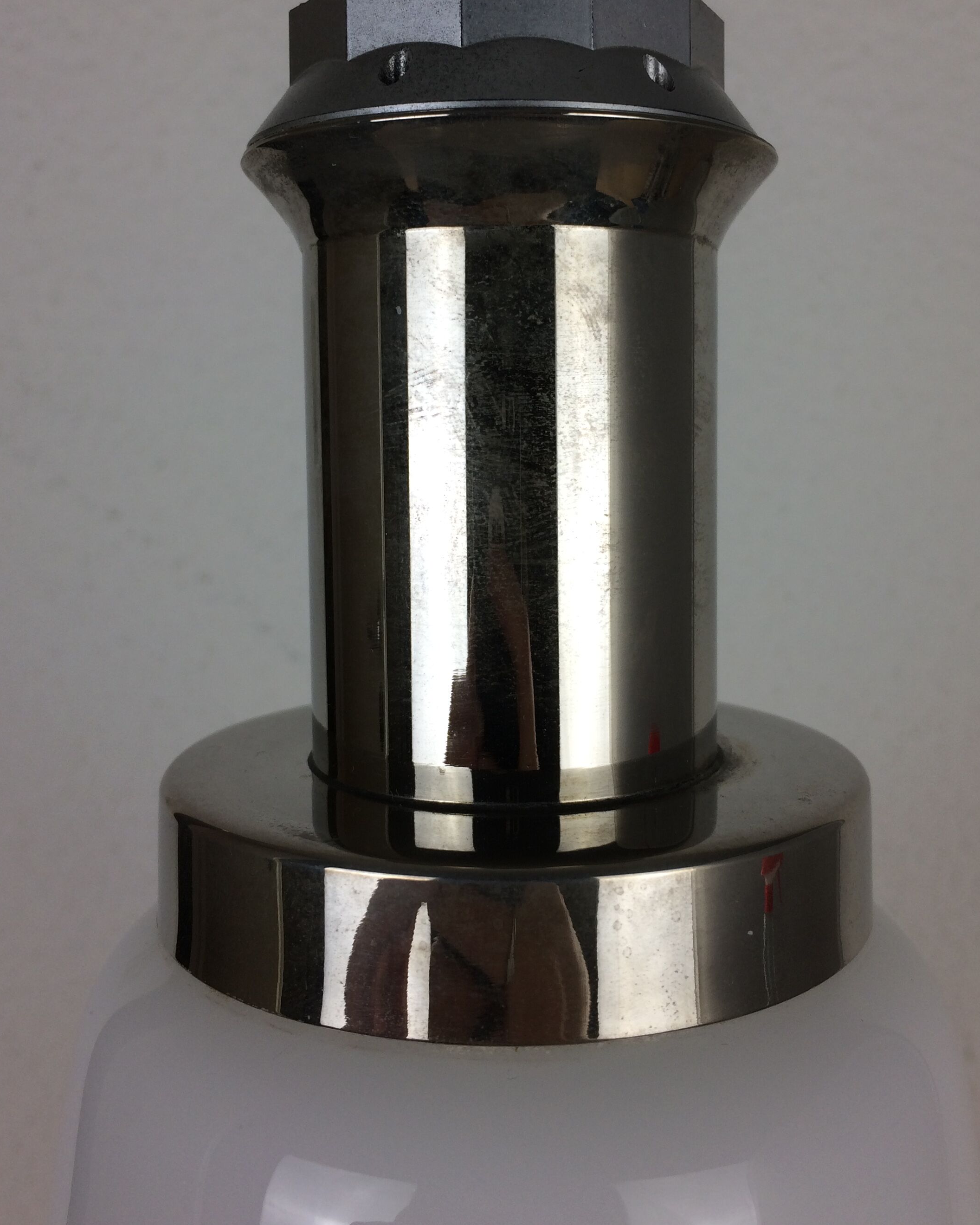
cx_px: 511
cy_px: 517
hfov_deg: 42.2
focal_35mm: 35
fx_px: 1269
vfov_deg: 51.3
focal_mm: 4.15
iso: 32
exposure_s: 1/100
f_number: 2.2
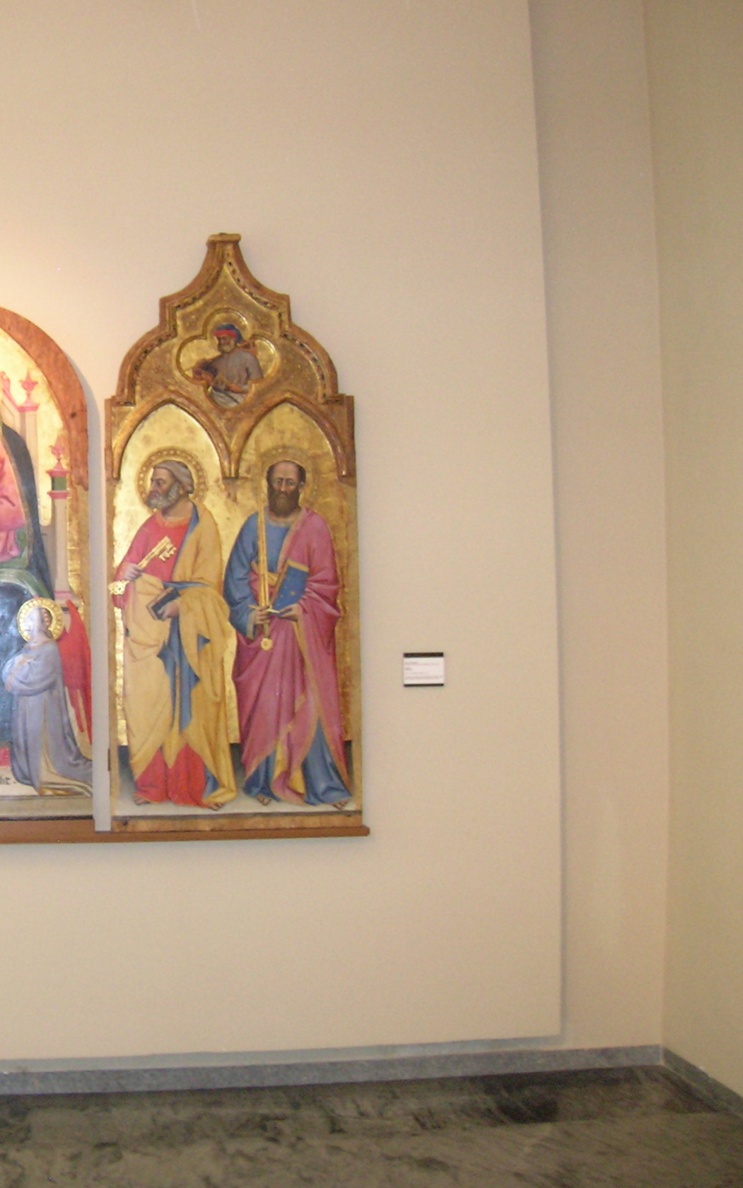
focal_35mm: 49
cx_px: -45
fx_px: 1587
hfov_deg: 24.8
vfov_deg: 41.0
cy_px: 604
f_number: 2.9
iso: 200
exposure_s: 1/13.4
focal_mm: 5.7
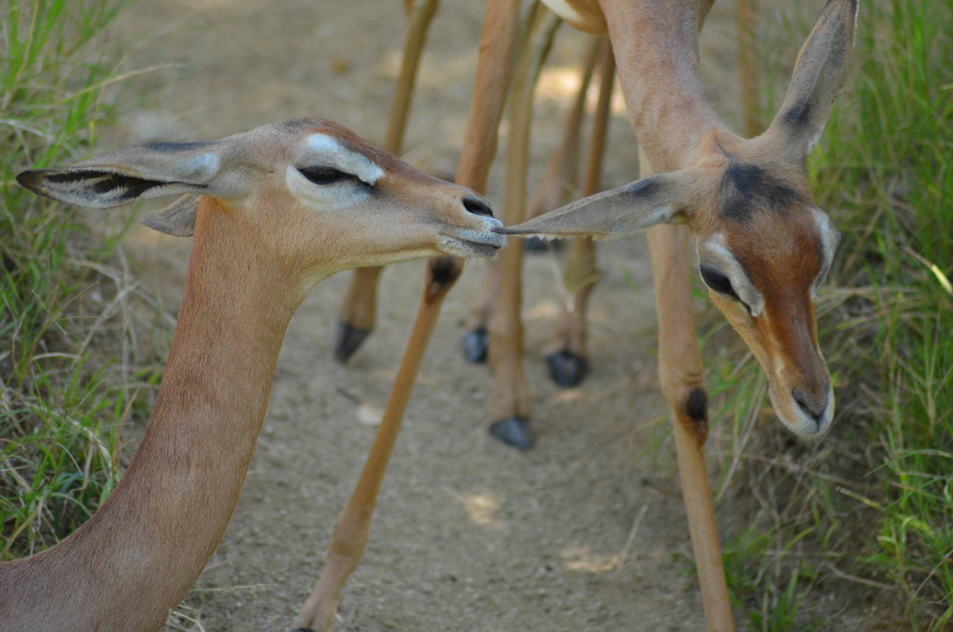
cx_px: 476
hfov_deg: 6.3
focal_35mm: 330
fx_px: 8718
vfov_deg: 4.1
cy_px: 316
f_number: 4.8
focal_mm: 220
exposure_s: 1/500
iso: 1100
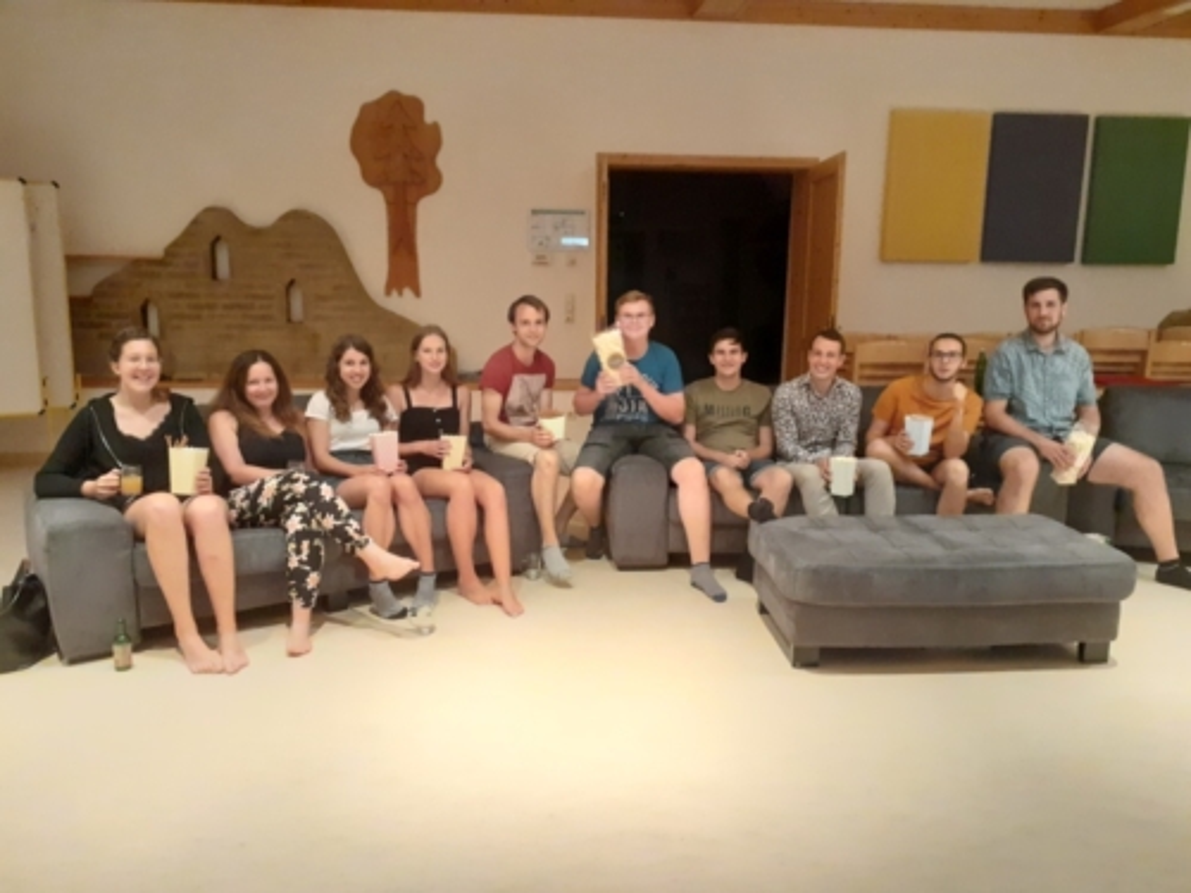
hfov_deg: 65.3
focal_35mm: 27
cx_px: 596
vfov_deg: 51.4
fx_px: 929
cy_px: 446
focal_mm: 3.6
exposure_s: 1/20
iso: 1000
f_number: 1.9
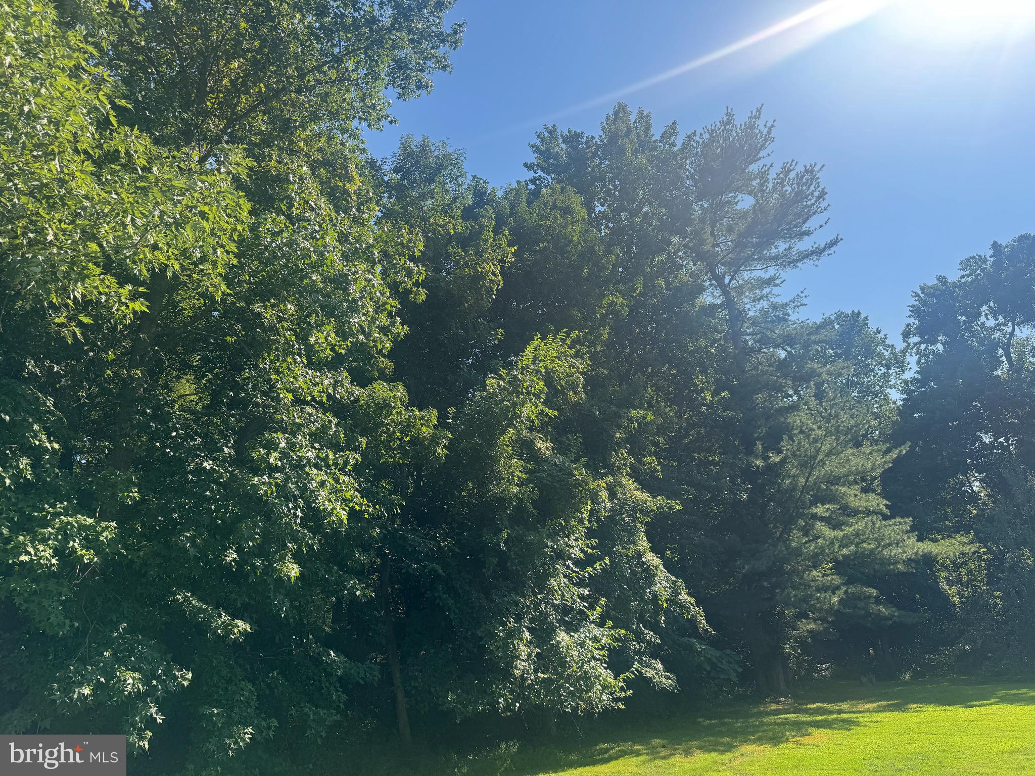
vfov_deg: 56.8
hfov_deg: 71.6
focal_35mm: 24
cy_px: 388
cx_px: 518
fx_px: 718
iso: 80
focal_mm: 6.76
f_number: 1.78
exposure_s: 1/2174
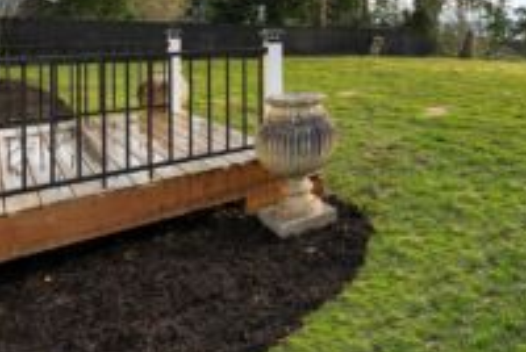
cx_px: 479
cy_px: 22
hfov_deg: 52.5
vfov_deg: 38.9
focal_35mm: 31
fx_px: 454
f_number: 8
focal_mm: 15.5
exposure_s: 1/30
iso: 200
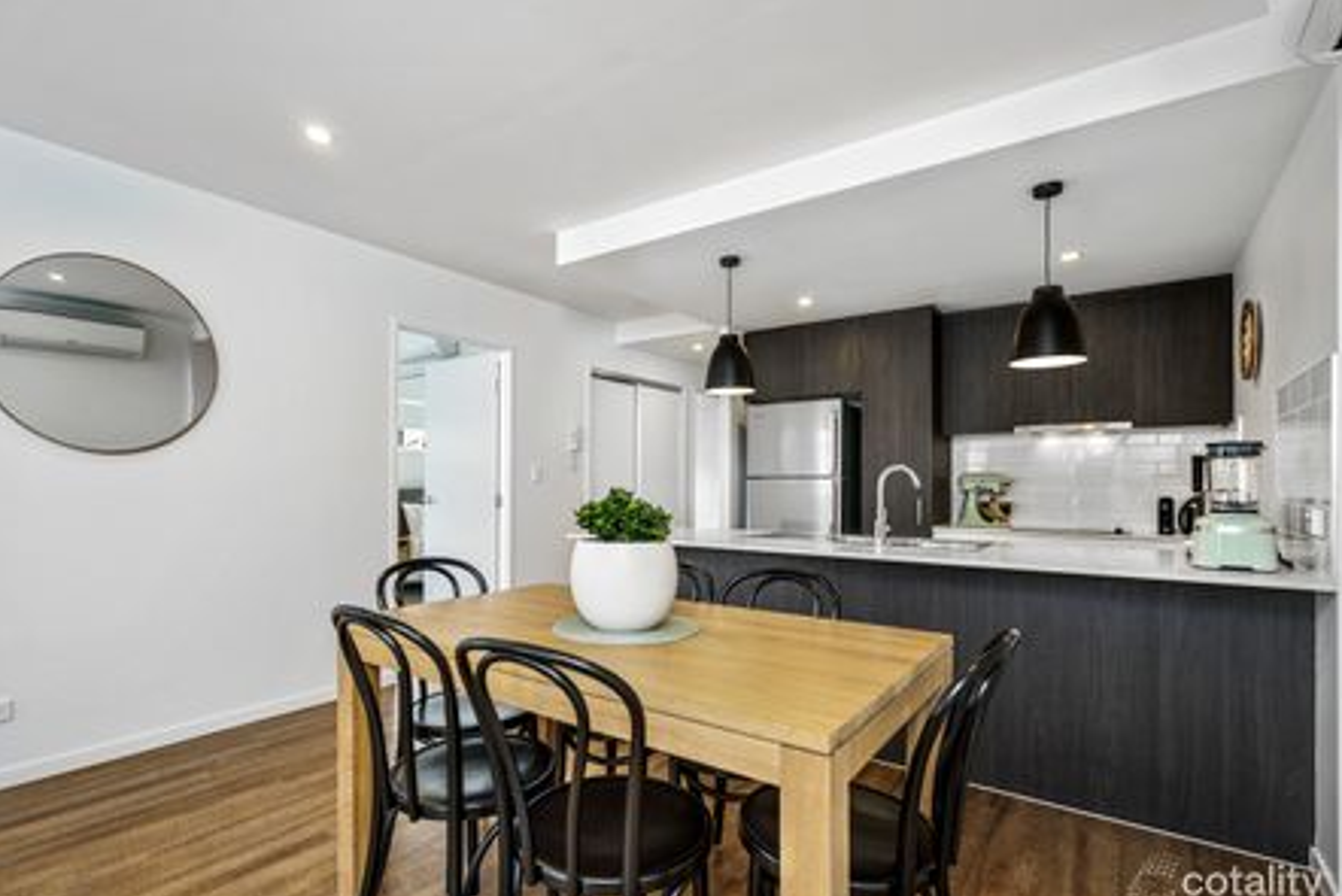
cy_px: 469
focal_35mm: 17
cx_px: 659
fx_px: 634
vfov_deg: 70.4
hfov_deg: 93.2
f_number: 4
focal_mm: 16
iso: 400
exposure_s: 1/10
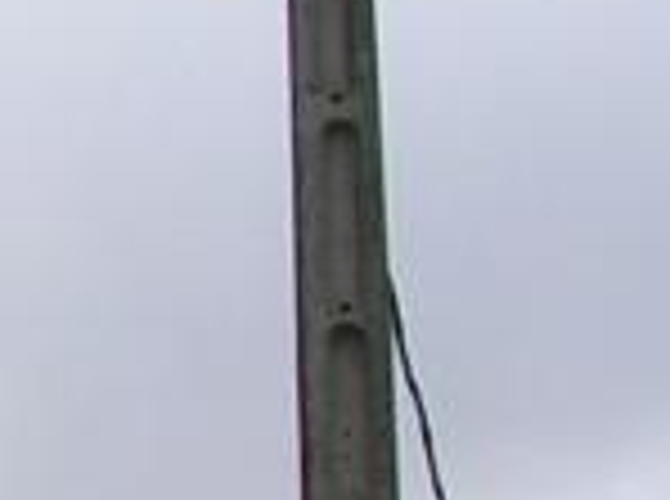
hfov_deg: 7.0
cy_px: 1014
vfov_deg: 5.5
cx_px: -1088
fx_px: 5059
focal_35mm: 262
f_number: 5.6
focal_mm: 5.8
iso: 50
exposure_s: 1/191
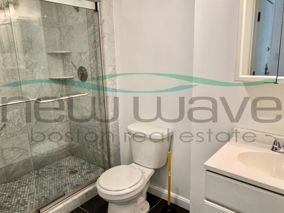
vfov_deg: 53.1
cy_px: 106
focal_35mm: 26
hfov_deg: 67.3
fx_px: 213
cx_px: 142
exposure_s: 1/60
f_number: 1.8
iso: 64
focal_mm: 4.25
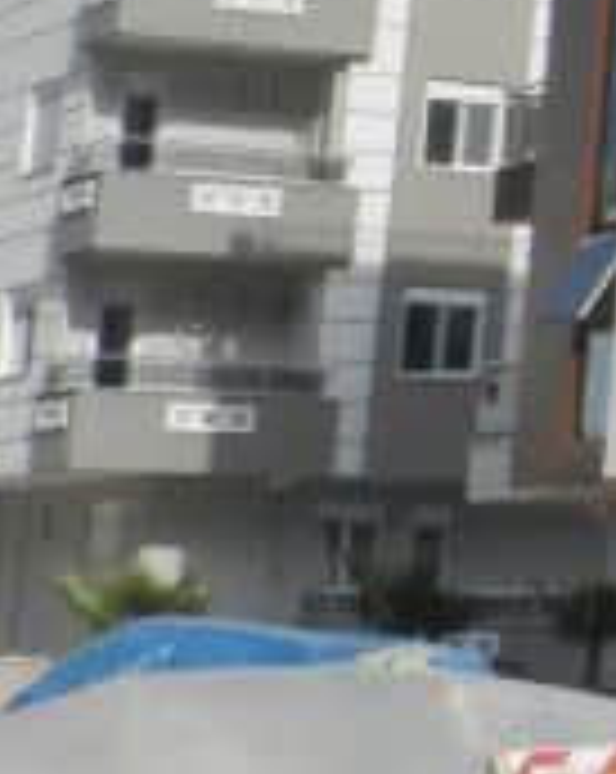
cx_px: 1794
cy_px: -522
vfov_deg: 10.6
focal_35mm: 173
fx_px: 3953
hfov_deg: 7.8
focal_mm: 6.7
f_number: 5.6
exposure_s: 1/800
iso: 160
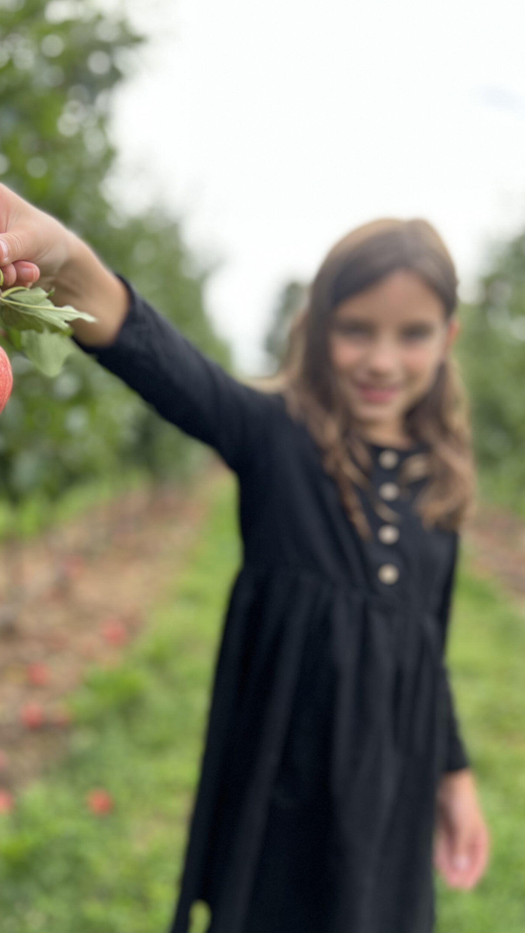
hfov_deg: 39.7
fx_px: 718
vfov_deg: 66.1
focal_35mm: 29
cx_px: 175
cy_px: 477
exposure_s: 1/894
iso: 50
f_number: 1.5
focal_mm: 5.7
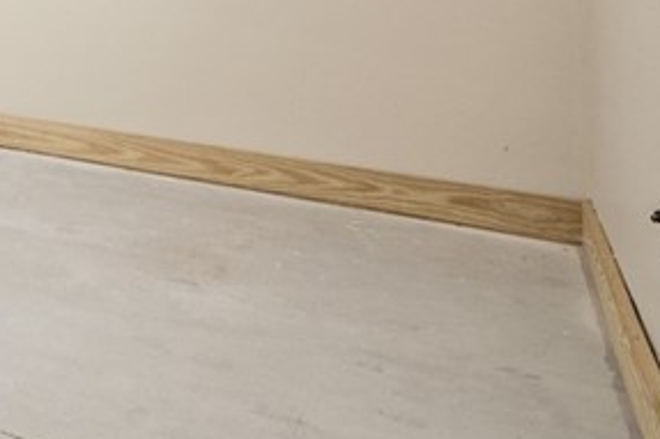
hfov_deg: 22.7
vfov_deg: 23.2
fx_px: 971
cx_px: -506
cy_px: -99
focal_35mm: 53
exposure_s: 3
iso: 1250
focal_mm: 14
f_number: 8
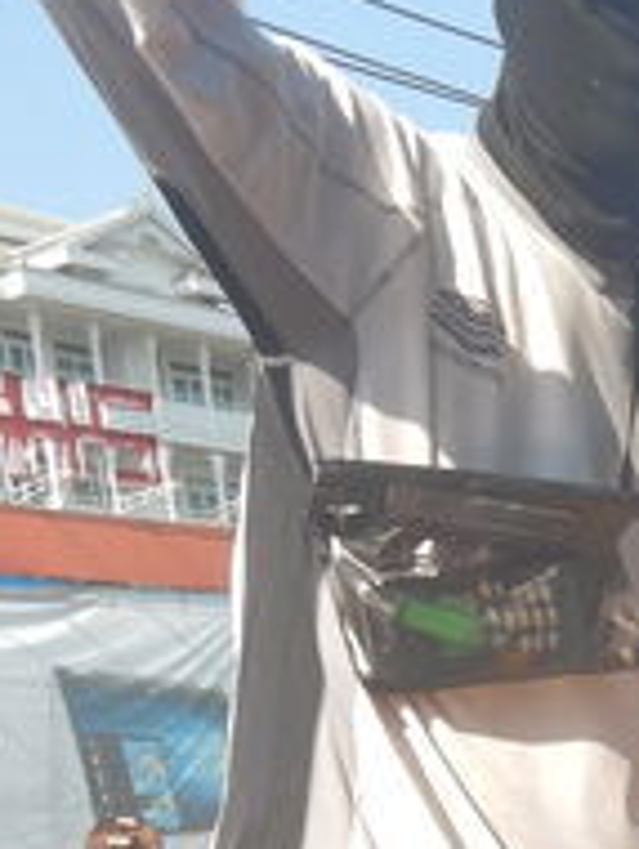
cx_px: 903
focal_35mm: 101
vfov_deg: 18.6
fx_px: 2480
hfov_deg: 13.9
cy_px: 974
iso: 125
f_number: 2.8
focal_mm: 4.3
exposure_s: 1/800
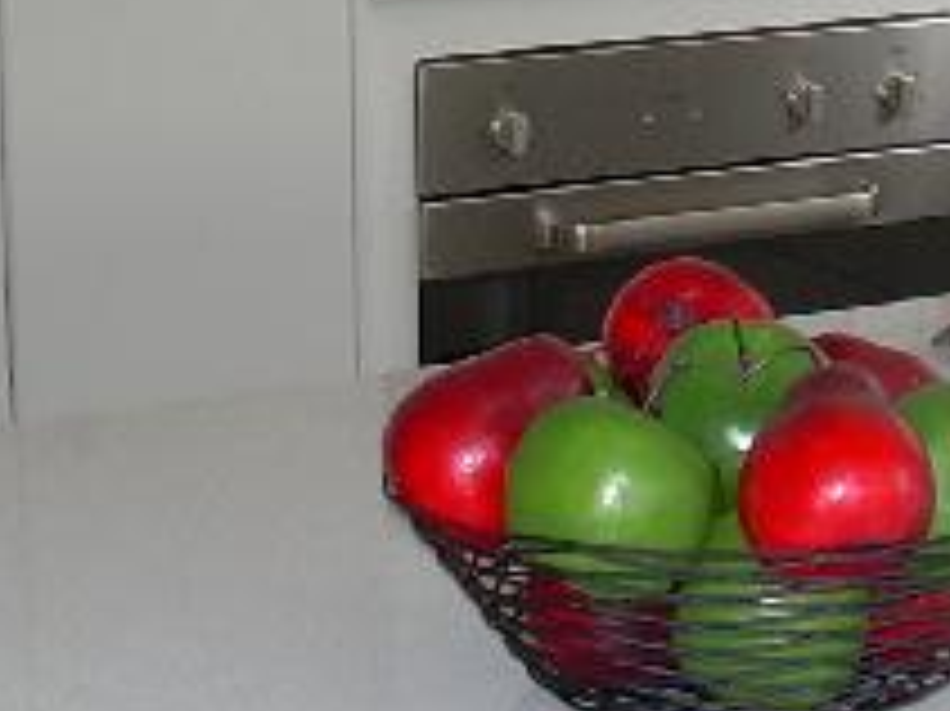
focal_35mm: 144
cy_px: -18
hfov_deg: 13.6
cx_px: 810
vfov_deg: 10.2
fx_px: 3950
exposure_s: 1/30
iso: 50
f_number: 2.8
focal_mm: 6.3
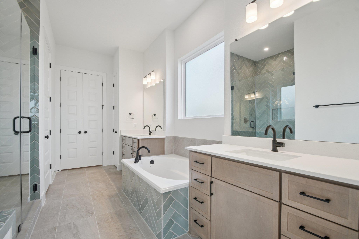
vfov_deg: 77.3
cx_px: 180
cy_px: 120
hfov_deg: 100.4
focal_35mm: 15
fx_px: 150
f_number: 8
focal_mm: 10
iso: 400
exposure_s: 1/50
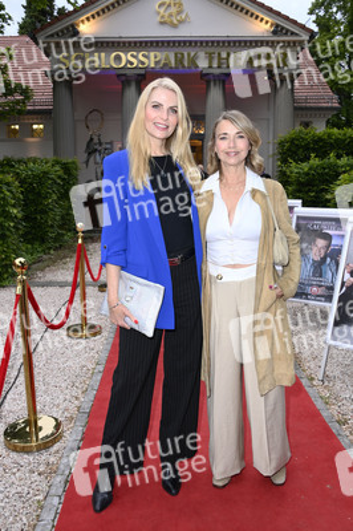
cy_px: 266
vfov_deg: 58.8
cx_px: 176
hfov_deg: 41.0
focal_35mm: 32
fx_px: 471
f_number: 5.6
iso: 800
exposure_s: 1/250
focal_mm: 32
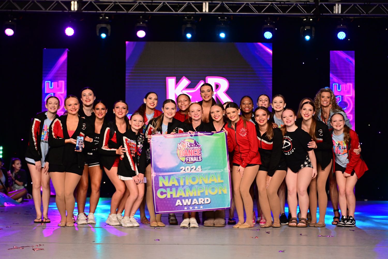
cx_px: 194
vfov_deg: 20.6
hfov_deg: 30.5
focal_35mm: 66
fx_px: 711
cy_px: 130
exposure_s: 1/800
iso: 2000
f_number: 2.8
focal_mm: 66
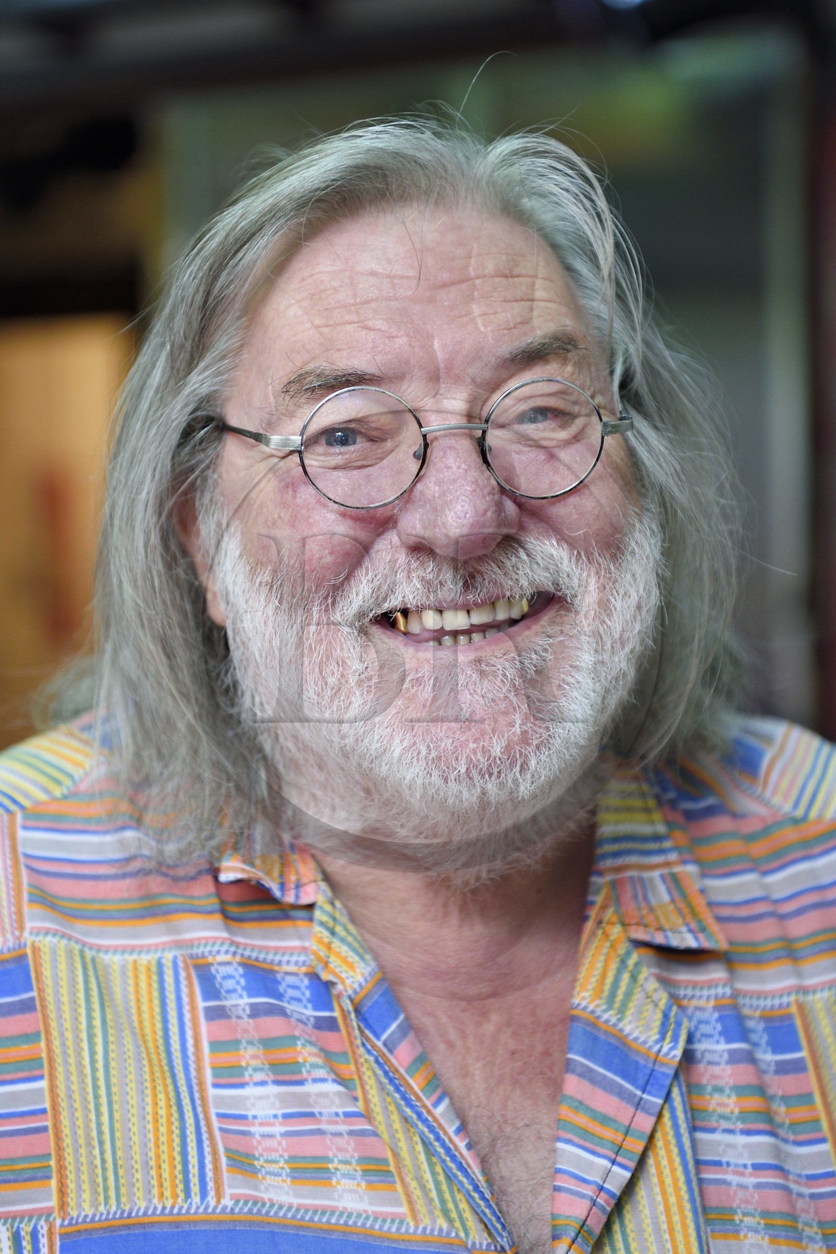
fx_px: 2438
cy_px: 627
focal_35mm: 70
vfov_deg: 28.8
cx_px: 418
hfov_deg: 19.5
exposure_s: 1/15
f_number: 3.2
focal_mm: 70
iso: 800
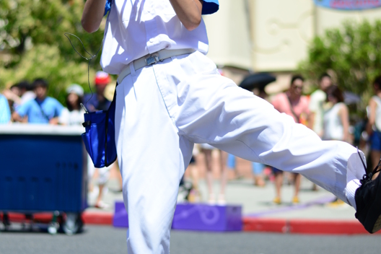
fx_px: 1027
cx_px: 202
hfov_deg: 21.0
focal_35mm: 97
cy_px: 148
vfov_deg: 14.1
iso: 100
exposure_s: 1/4000
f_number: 2
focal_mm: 50
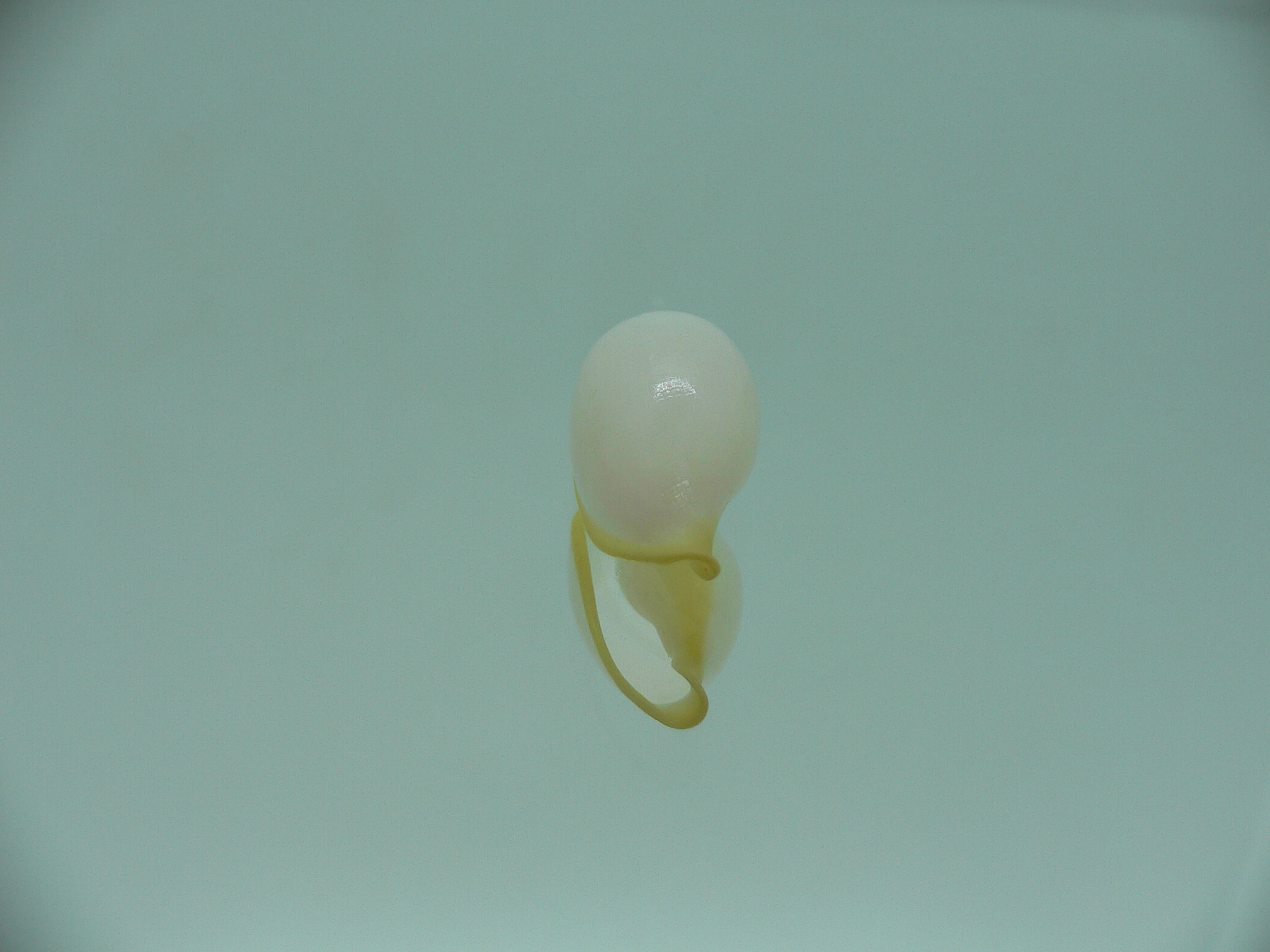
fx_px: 1284
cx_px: 635
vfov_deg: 40.7
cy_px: 476
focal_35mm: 35
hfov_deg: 52.6
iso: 80
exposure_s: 1/80
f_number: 2.8
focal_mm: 4.6
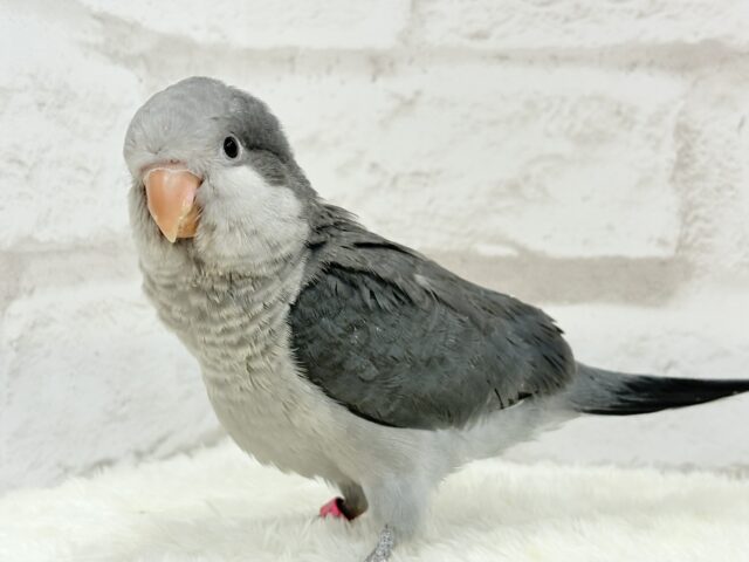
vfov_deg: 28.0
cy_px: 281
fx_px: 1125
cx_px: 374
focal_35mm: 52
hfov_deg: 36.8
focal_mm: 5.96
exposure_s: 1/50
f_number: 1.6
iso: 64
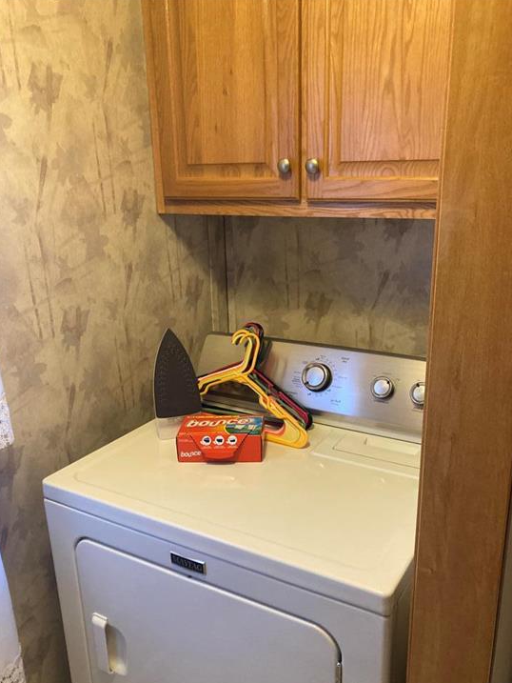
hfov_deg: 46.8
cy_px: 362
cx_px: 268
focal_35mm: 30
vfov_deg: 59.9
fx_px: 591
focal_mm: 3.99
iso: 250
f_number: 1.8
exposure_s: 1/60
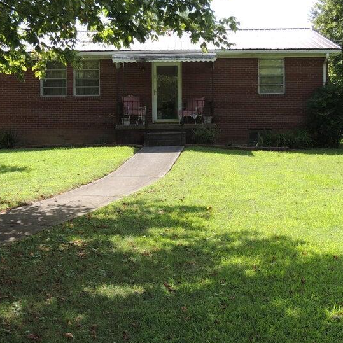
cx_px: 181
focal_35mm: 49
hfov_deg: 34.7
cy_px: 144
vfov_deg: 34.6
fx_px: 549
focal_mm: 6.2
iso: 100
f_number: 3.3
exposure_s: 1/400
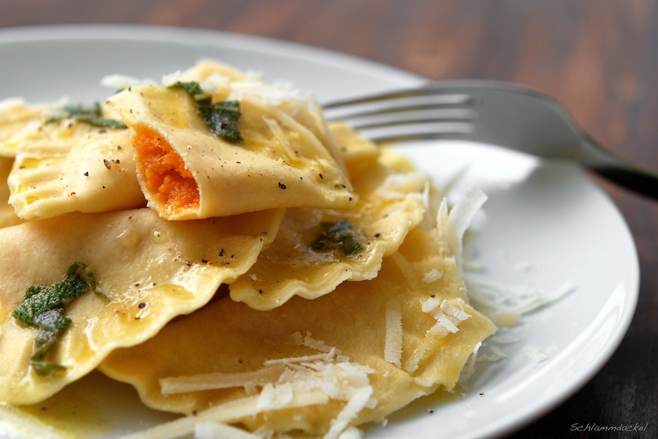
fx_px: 1645
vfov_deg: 15.2
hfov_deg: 22.6
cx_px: 329
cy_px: 220
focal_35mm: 90
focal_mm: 60
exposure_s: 1/200
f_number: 5
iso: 100
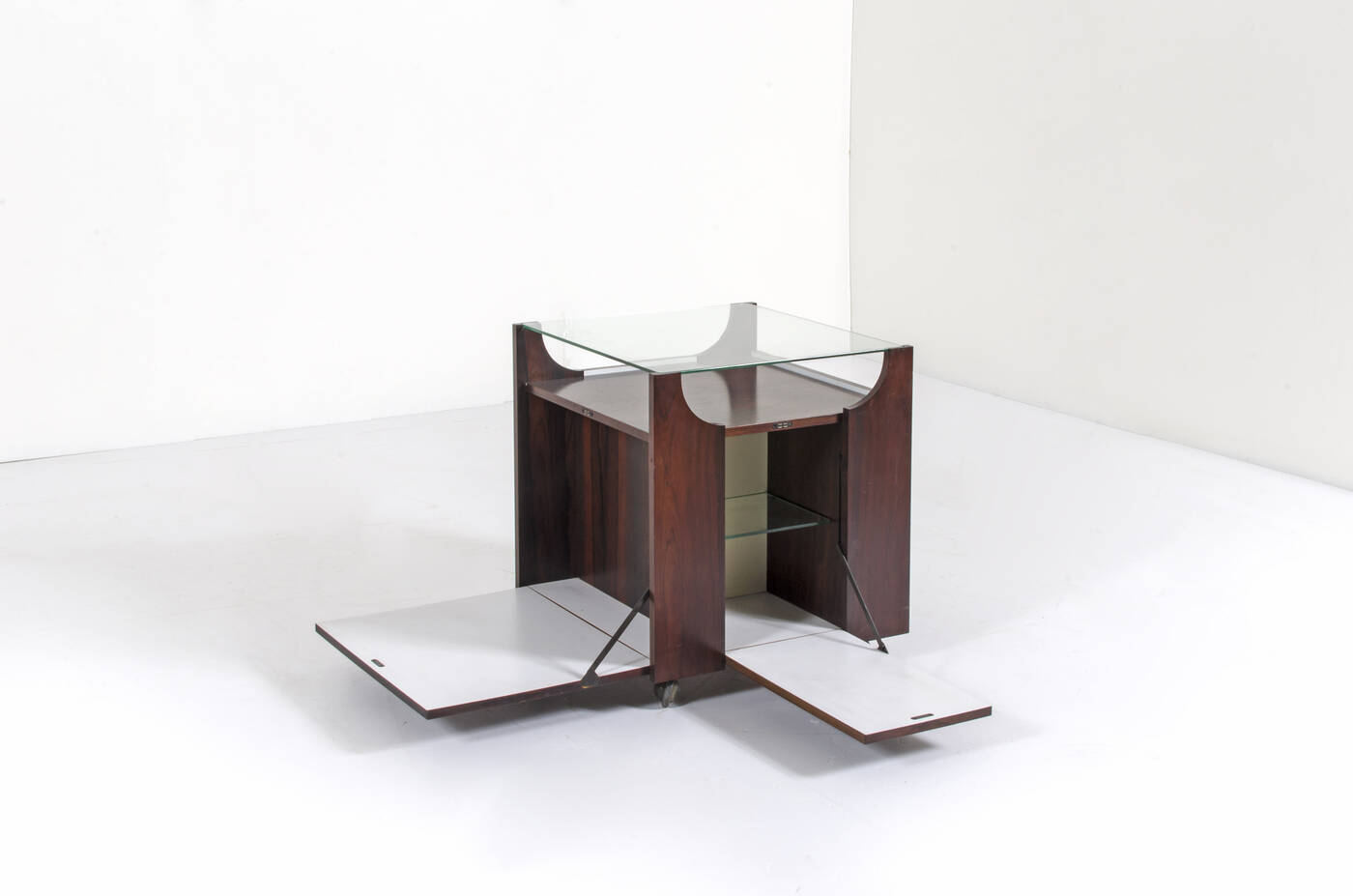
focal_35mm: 52
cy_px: 448
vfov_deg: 25.6
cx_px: 676
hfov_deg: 37.9
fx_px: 1969
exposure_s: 1/160
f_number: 18
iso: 125
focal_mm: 35
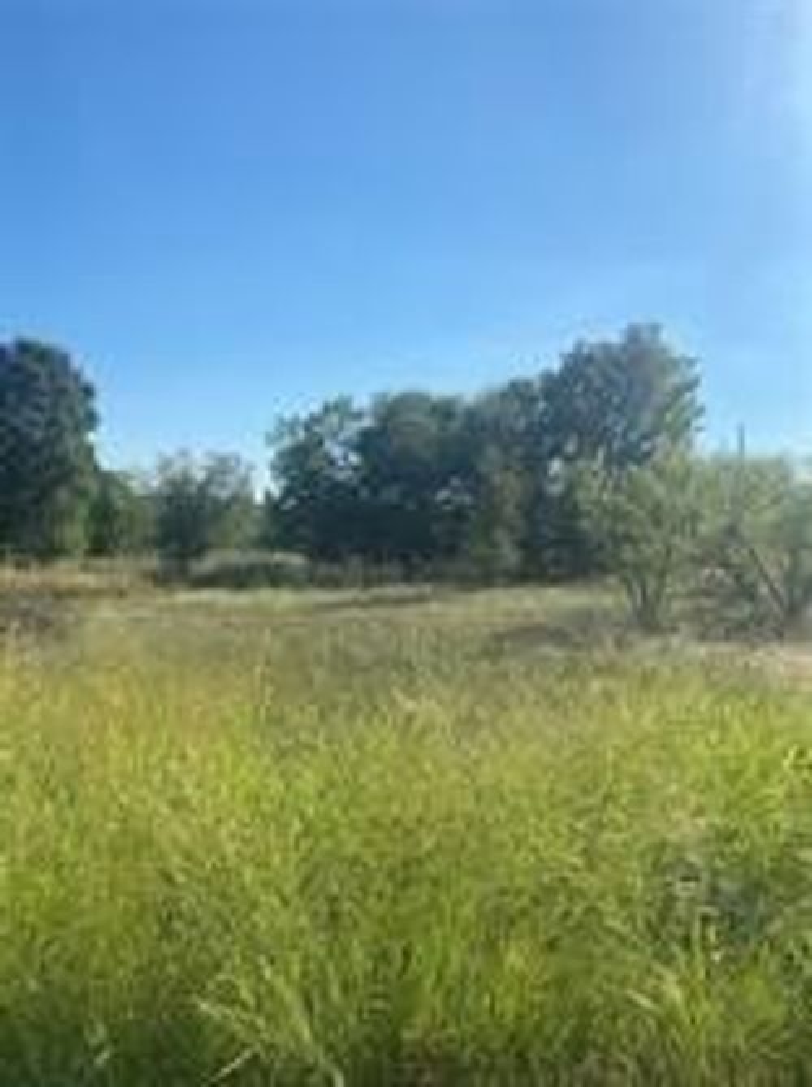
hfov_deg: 53.0
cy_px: 544
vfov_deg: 67.4
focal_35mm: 26
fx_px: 815
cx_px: 406
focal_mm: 4.25
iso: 32
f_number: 1.8
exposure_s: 1/3846
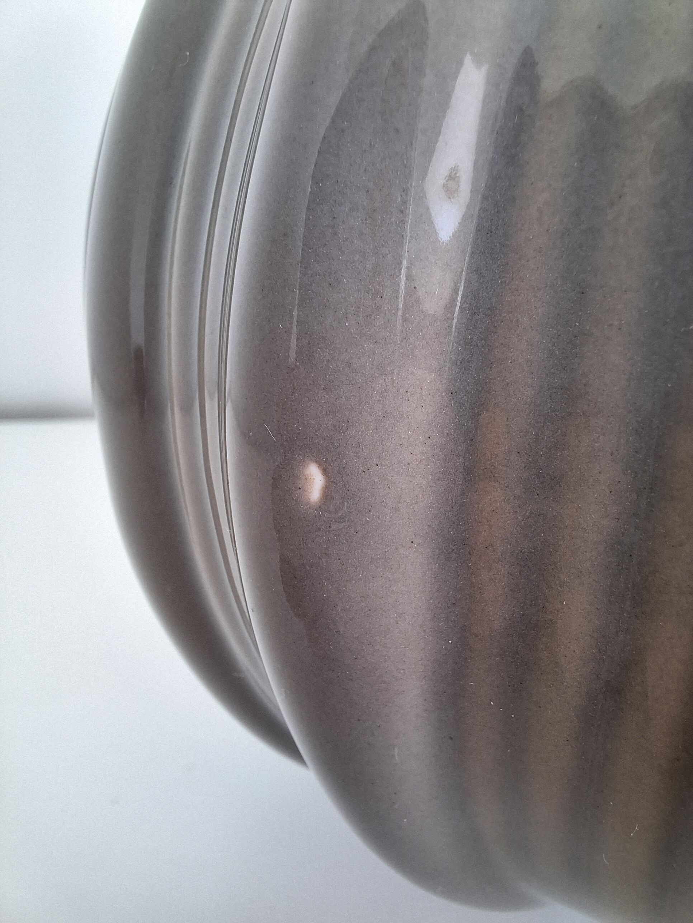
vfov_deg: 69.4
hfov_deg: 54.9
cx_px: 346
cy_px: 462
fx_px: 667
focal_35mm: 25
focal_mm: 2.13
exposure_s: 1/30
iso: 50
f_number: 2.4
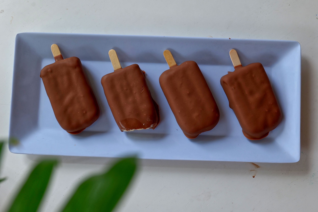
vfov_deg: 27.5
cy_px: 106
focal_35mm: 49
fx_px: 433
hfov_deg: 40.3
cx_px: 159
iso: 1000
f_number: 9
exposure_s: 1/60
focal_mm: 49
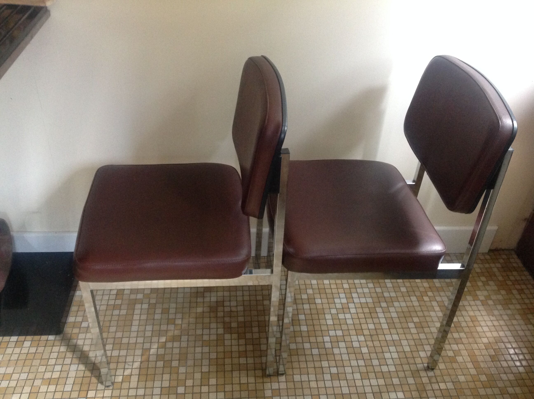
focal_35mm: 35
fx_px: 539
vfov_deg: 40.6
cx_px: 267
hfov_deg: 52.7
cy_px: 200
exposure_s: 1/15
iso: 320
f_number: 2.4
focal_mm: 4.28
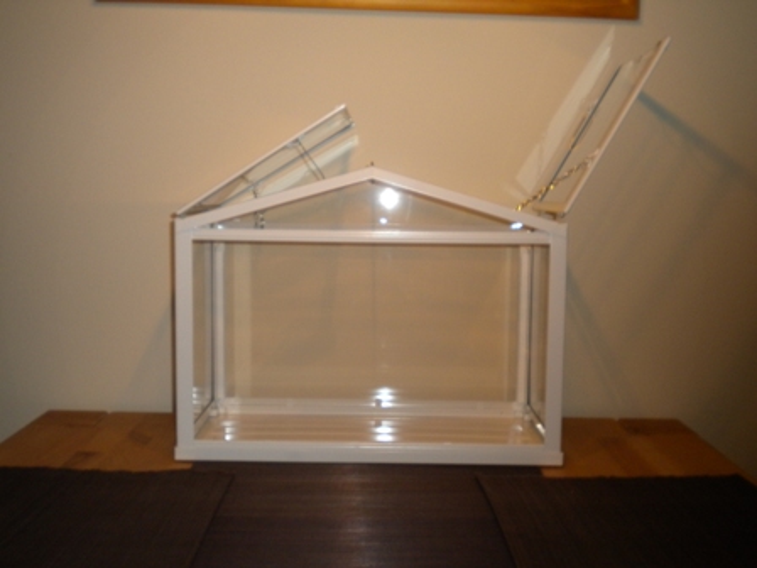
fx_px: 897
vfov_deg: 35.1
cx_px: 378
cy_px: 284
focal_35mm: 41
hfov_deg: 45.8
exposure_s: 1/30
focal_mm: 7.4
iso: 200
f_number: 3.5
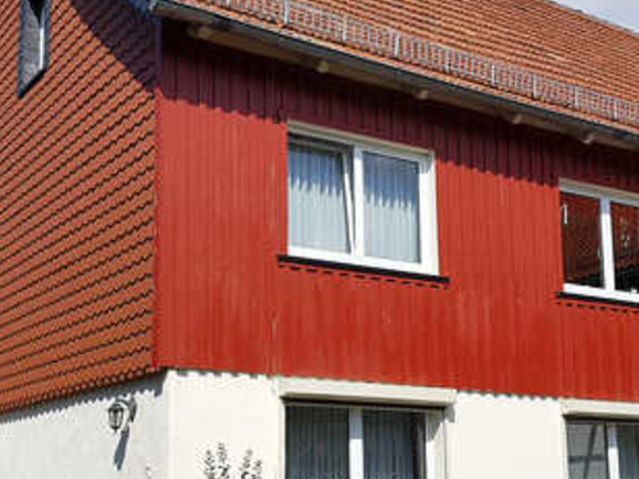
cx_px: 312
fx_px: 996
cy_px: 290
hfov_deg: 35.6
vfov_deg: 27.0
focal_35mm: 54
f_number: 1.7
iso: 50
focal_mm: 4.2
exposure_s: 1/4128
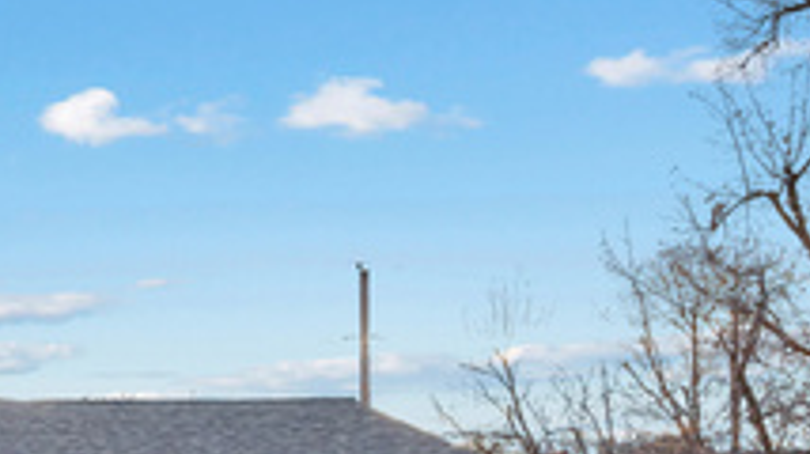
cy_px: 592
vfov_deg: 15.6
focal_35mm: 74
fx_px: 1579
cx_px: -348
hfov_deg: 23.8
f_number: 8
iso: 800
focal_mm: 23.5
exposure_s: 1/200
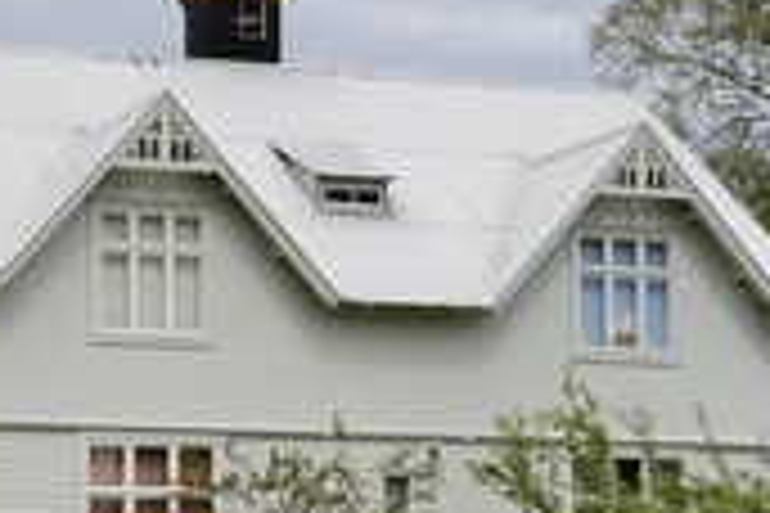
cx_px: 23
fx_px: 2524
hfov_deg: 17.0
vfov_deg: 11.6
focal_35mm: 118
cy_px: 382
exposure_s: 1/200
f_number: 13
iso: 200
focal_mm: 48
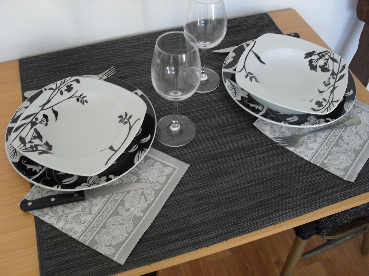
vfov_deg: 40.7
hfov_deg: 52.6
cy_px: 138
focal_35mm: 35
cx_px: 184
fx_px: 373
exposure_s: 1/45
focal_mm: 6.3
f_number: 3.2
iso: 100
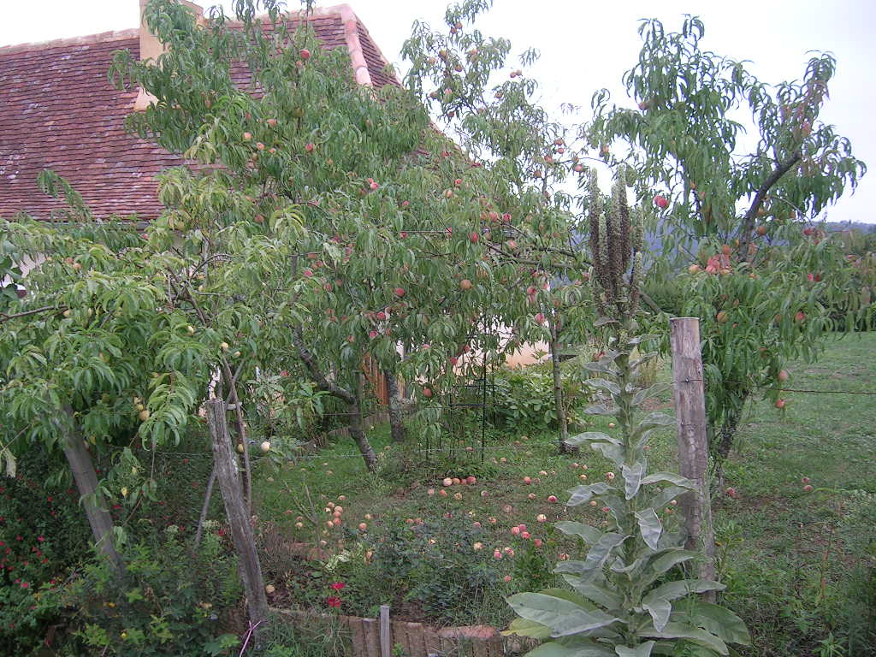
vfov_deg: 40.7
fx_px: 886
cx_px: 438
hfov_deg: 52.6
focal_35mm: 35
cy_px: 328
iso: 50
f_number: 2.8
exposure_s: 1/64.1
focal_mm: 5.4
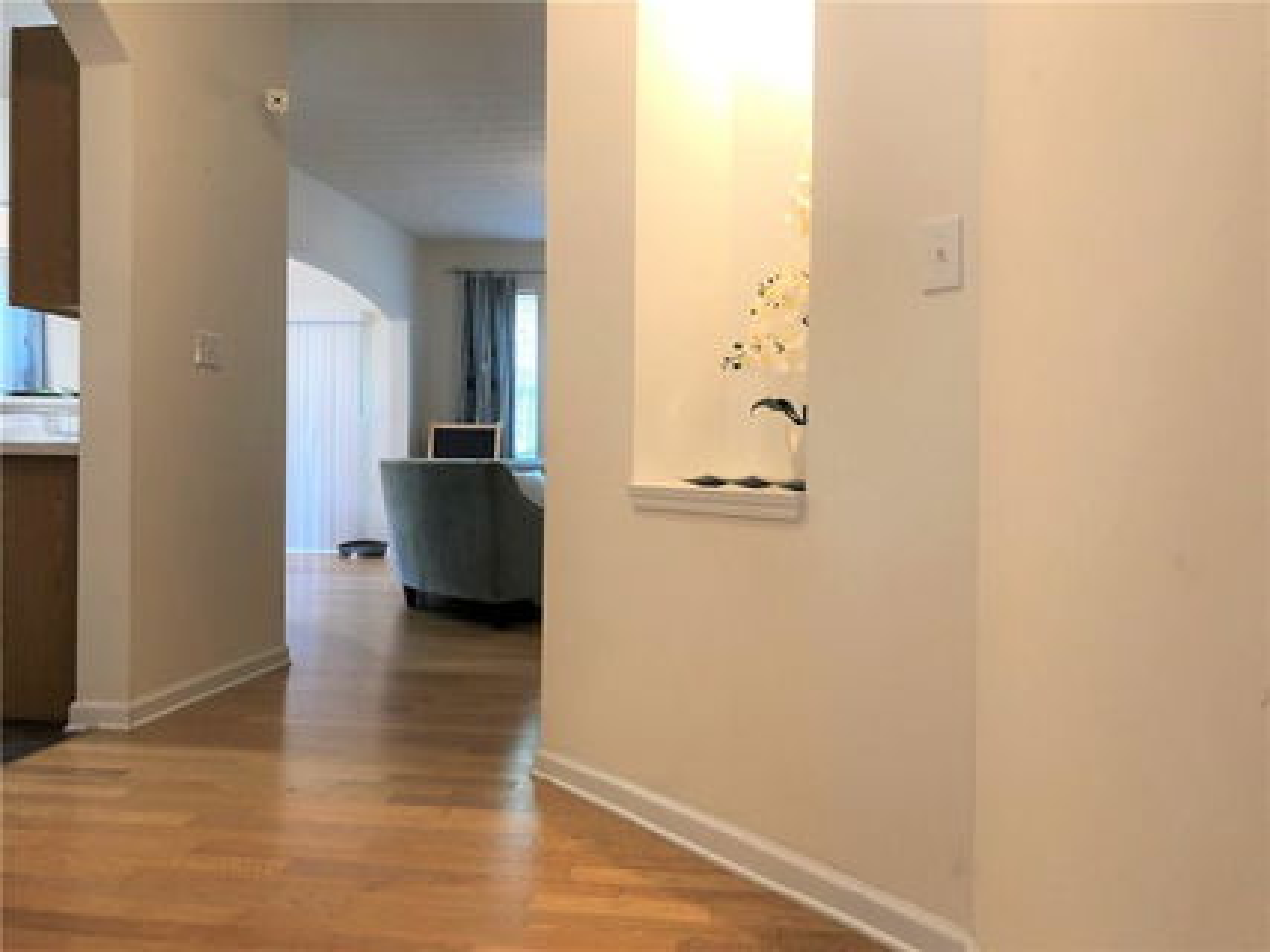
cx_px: 635
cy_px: 476
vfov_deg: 49.7
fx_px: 1027
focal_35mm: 28
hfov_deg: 63.5
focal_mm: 3.99
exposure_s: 1/15
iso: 40
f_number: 1.8
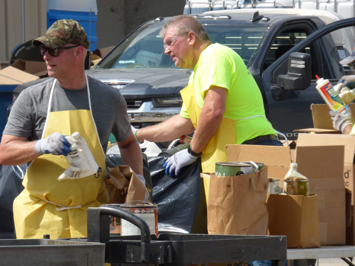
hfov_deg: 3.5
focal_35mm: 570
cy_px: 133
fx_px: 5846
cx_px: 178
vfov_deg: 2.6
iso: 100
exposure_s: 1/200
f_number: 8
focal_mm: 102.05
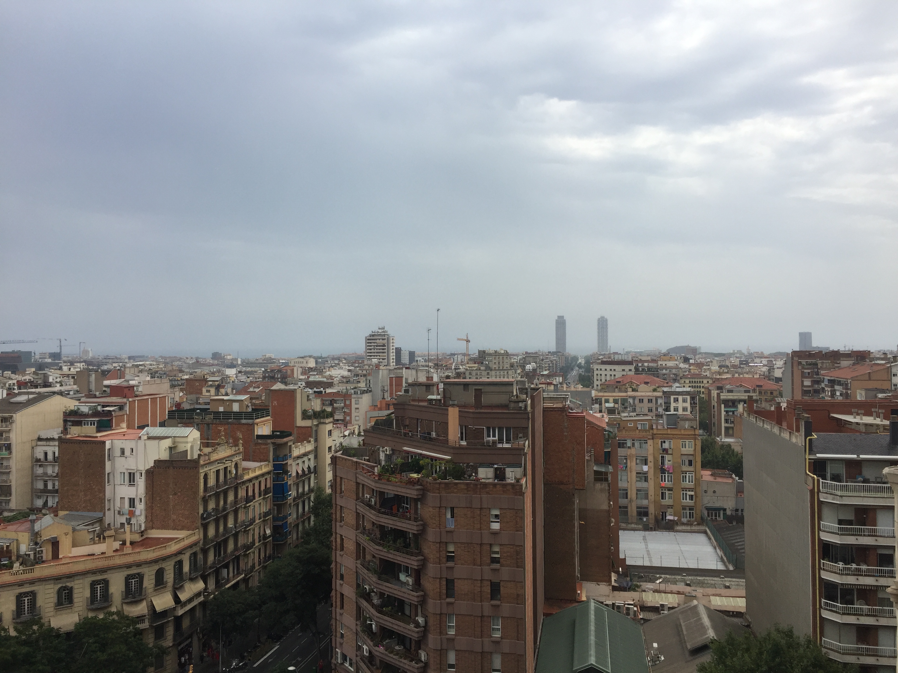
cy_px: 336
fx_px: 752
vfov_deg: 48.2
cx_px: 449
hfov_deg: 61.7
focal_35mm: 29
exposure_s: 1/2475
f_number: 2.2
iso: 32
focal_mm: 4.15
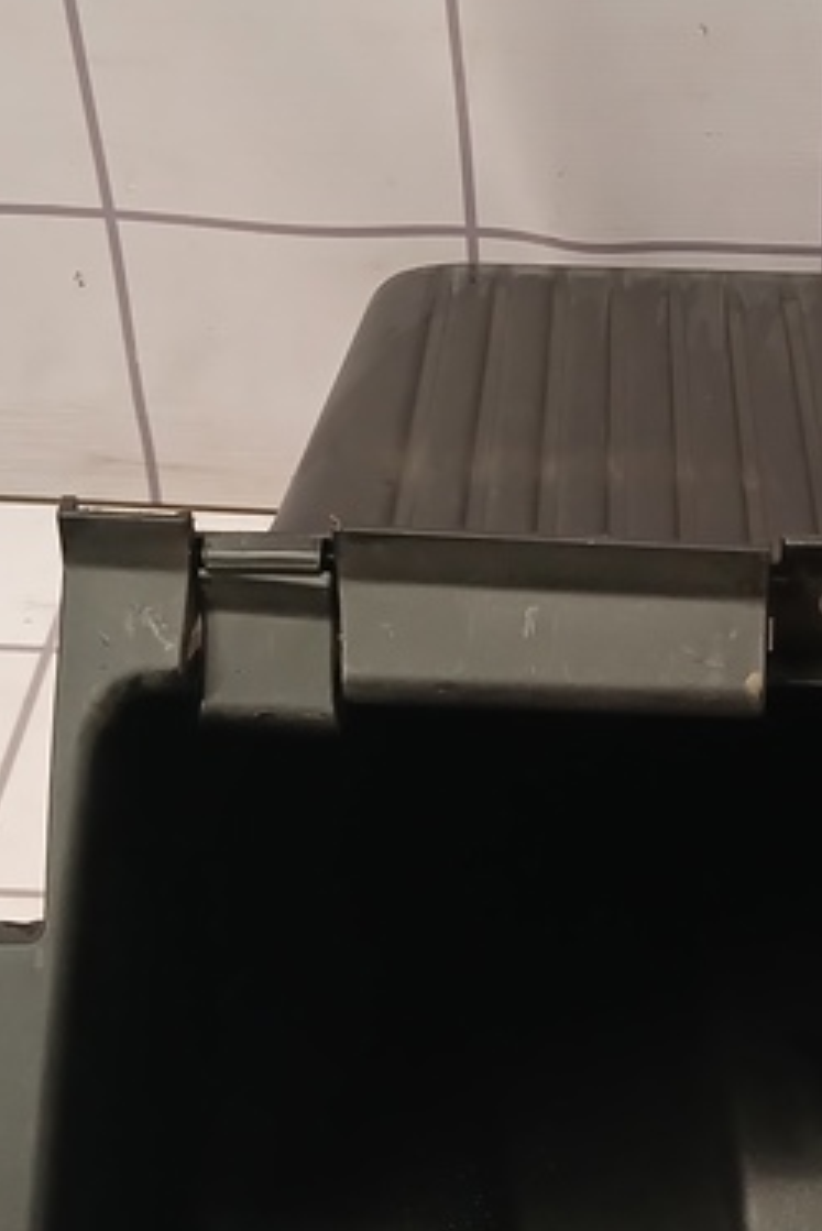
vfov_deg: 25.9
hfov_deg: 17.1
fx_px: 2635
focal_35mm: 77
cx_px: 941
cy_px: 974
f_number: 1.8
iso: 250
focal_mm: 4
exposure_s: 1/50
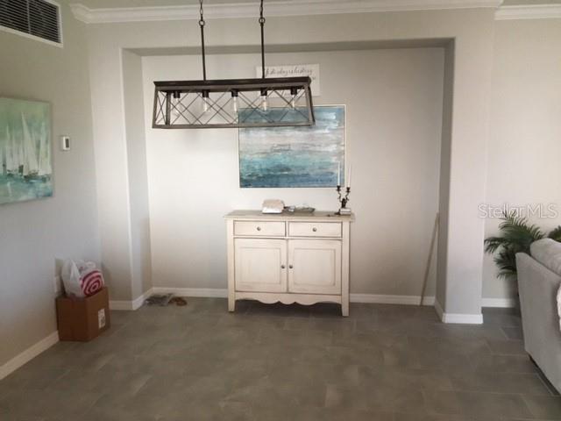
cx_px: 280
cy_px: 210
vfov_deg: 45.4
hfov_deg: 58.4
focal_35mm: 31
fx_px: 502
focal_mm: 3.3
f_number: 2.4
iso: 160
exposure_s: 1/30
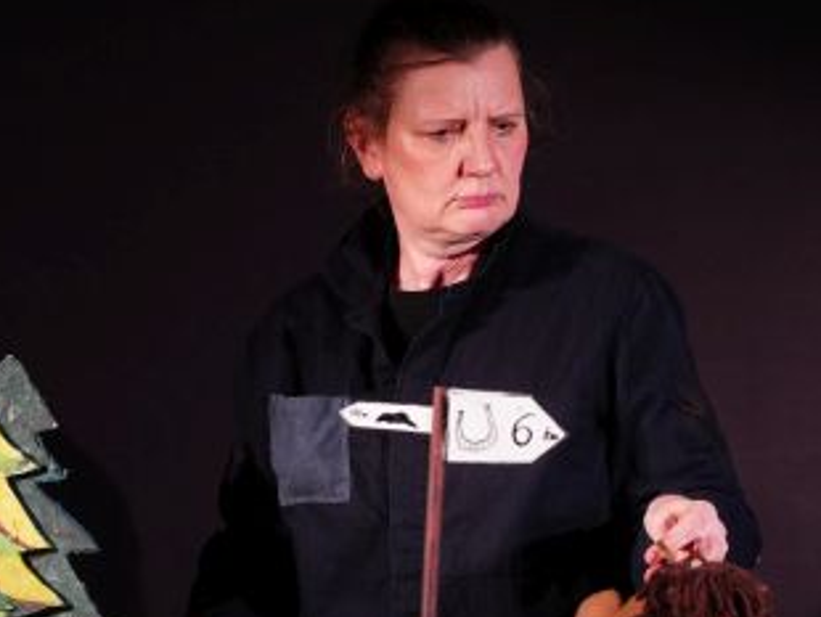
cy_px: 379
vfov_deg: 5.3
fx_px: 6622
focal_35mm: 279
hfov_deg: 7.1
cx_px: 350
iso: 2500
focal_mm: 150
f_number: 4
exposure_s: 1/400
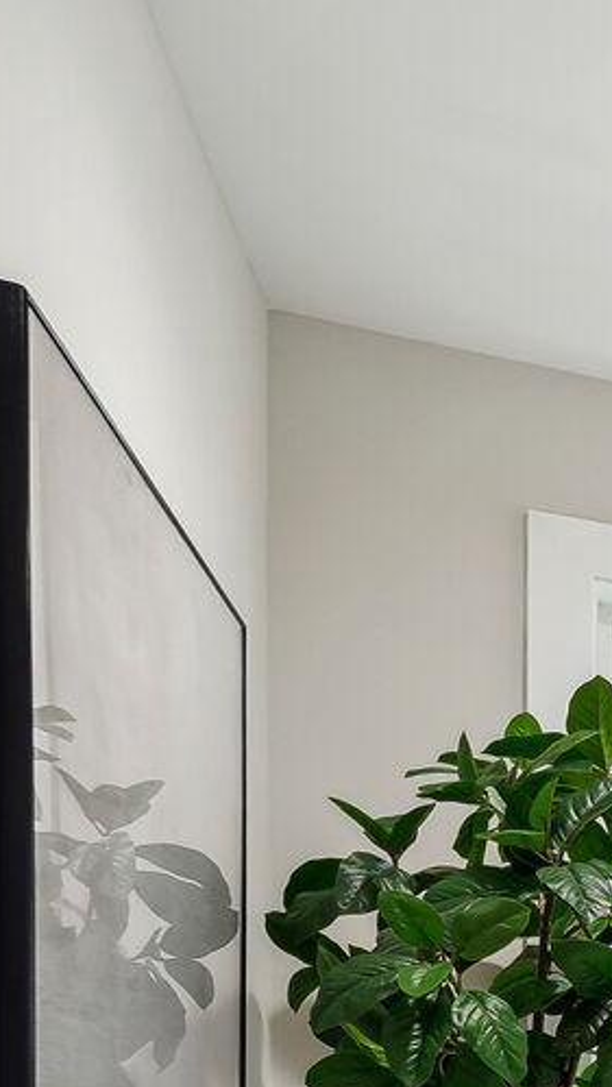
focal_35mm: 58
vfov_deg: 31.4
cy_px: 1233
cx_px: 1786
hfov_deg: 11.8
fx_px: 1672
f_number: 8
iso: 400
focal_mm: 16
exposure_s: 1/30
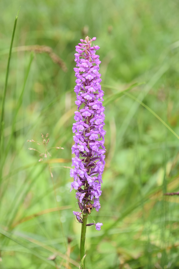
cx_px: 90
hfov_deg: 12.2
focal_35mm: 112
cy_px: 134
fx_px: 839
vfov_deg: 18.2
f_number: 8
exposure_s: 1/200
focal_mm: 75
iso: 400
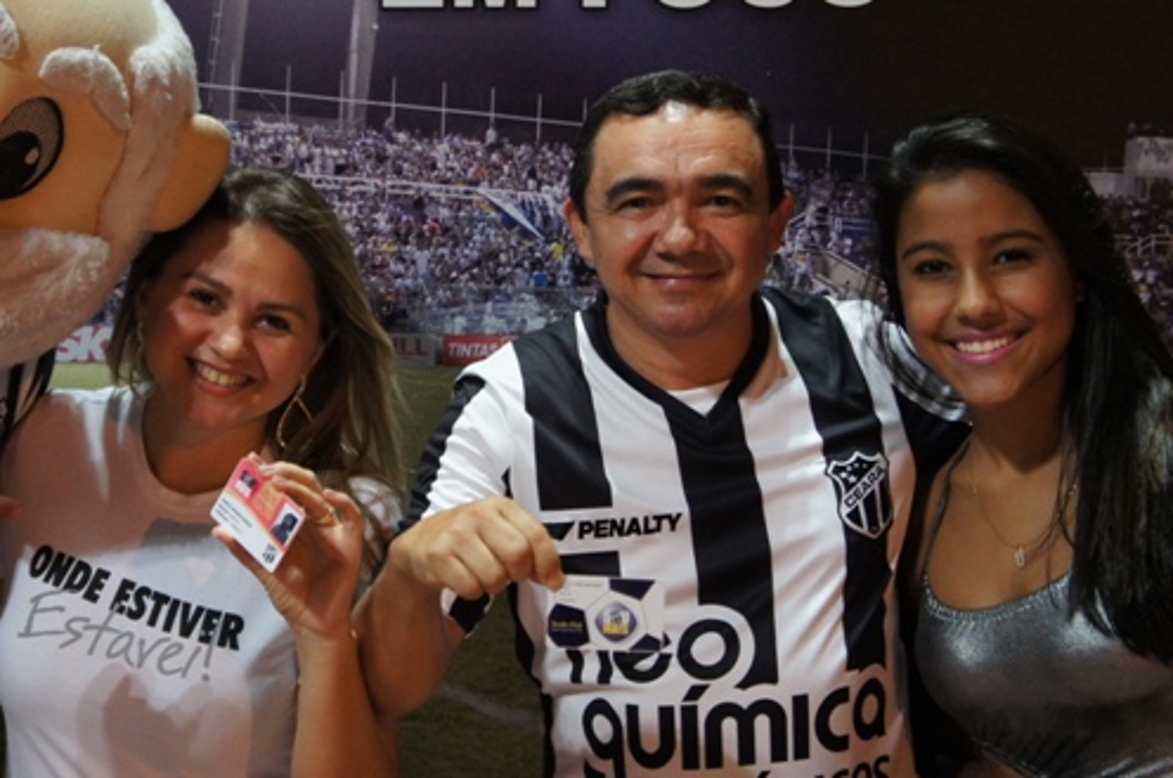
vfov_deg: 17.0
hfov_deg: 25.4
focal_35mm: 80
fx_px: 2596
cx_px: 438
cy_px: 328
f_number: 4.5
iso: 1600
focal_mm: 33
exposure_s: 1/40
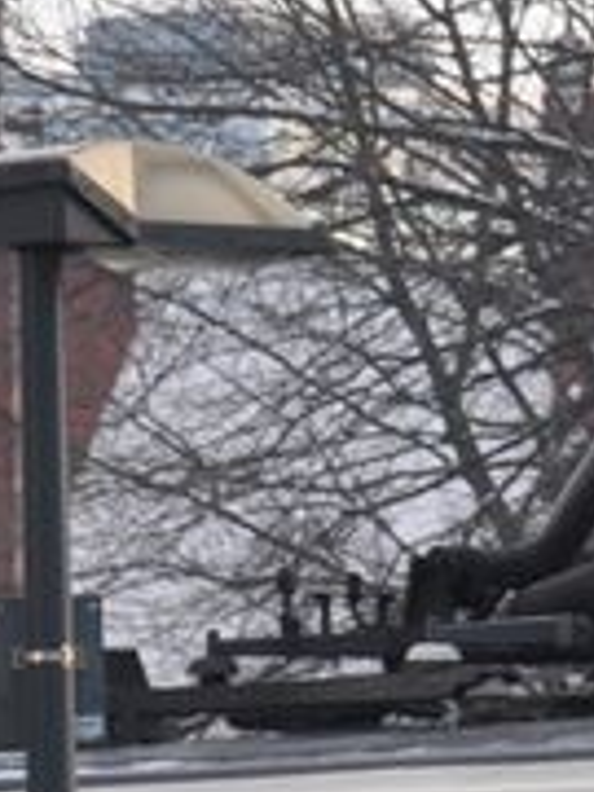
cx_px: 1593
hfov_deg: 1.7
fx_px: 19739
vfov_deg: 2.3
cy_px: 1109
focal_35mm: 863
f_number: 5.6
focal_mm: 105
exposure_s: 1/125
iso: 200
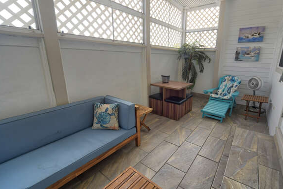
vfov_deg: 73.7
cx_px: 163
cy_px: 91
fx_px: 126
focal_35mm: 16
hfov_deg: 96.0
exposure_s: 1/80
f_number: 10
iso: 1250
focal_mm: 12
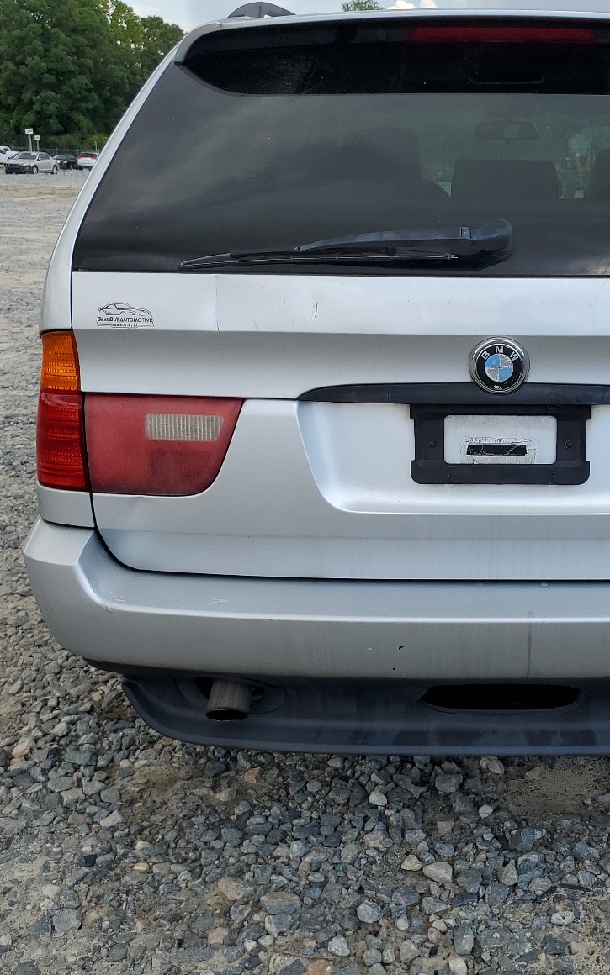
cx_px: 527
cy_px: 477
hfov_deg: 32.2
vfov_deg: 51.5
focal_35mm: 38
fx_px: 1011
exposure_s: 1/2000
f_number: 1.5
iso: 50
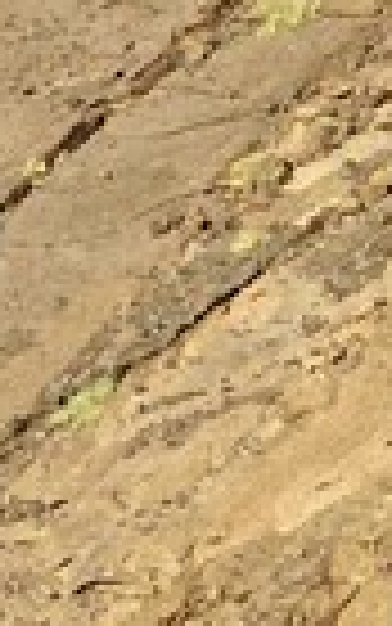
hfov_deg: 3.3
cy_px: -721
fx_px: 5806
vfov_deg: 6.0
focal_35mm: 340
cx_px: -2190
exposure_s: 1/200
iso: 200
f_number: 13
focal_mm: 29
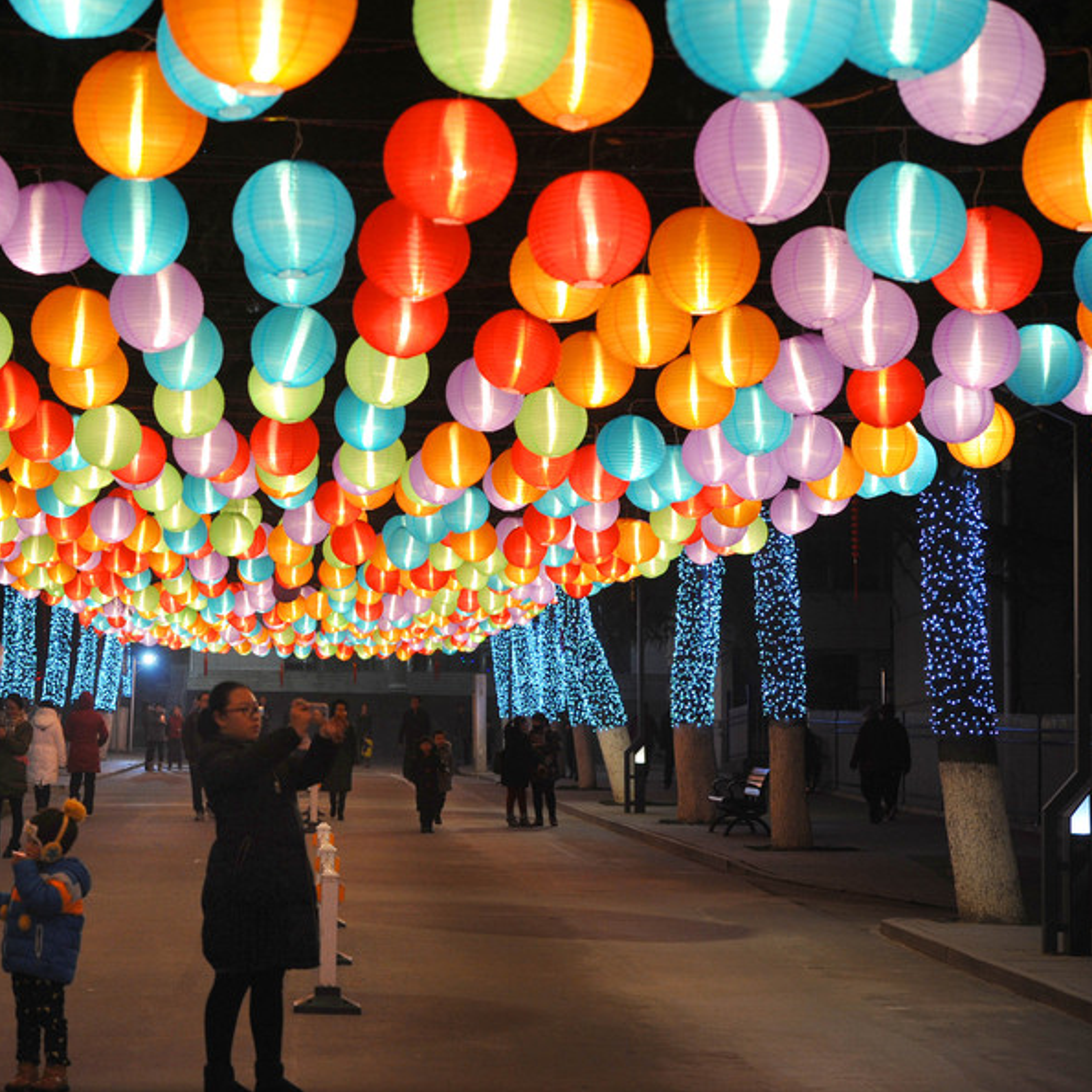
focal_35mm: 90
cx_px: 277
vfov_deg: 19.3
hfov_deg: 19.2
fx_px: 3212
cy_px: 544
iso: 1000
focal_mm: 70
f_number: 5
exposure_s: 1/100
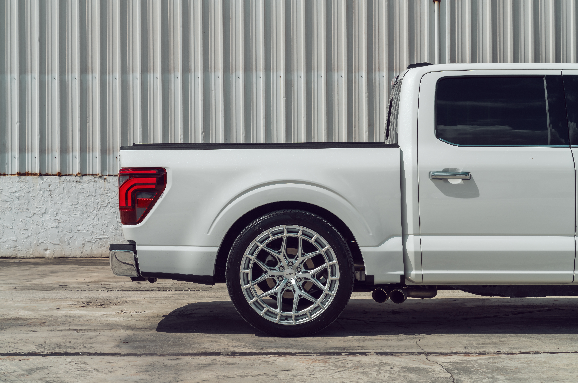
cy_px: 192
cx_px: 289
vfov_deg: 23.3
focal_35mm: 58
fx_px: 929
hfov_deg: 34.5
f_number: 8
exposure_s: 1/250
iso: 100
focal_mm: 58
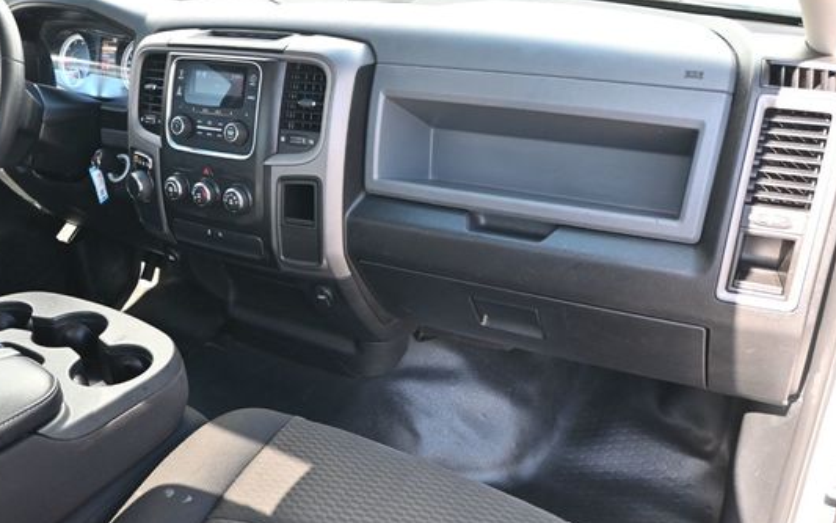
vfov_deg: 37.3
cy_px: 287
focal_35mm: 34
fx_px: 773
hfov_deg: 56.6
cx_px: 353
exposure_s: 1/125
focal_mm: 18.5
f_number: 3.8
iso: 560
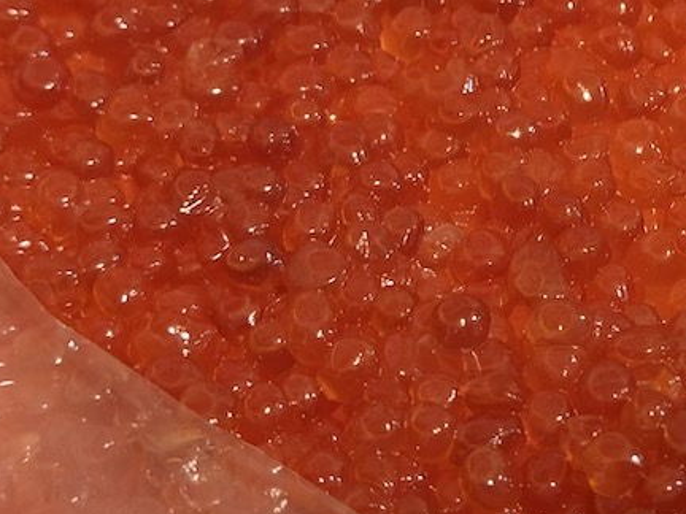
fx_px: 2200
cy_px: 100
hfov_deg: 17.3
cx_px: 692
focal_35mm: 111
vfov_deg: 13.3
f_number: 1.78
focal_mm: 6.76
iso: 400
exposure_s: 1/33
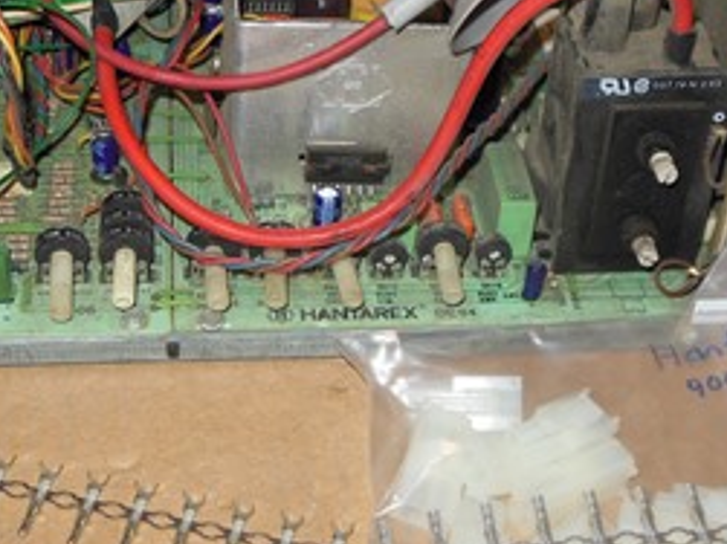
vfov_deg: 24.8
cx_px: 269
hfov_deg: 32.5
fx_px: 1239
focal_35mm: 59
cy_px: 275
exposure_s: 1/30
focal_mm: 6
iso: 125
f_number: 3.5
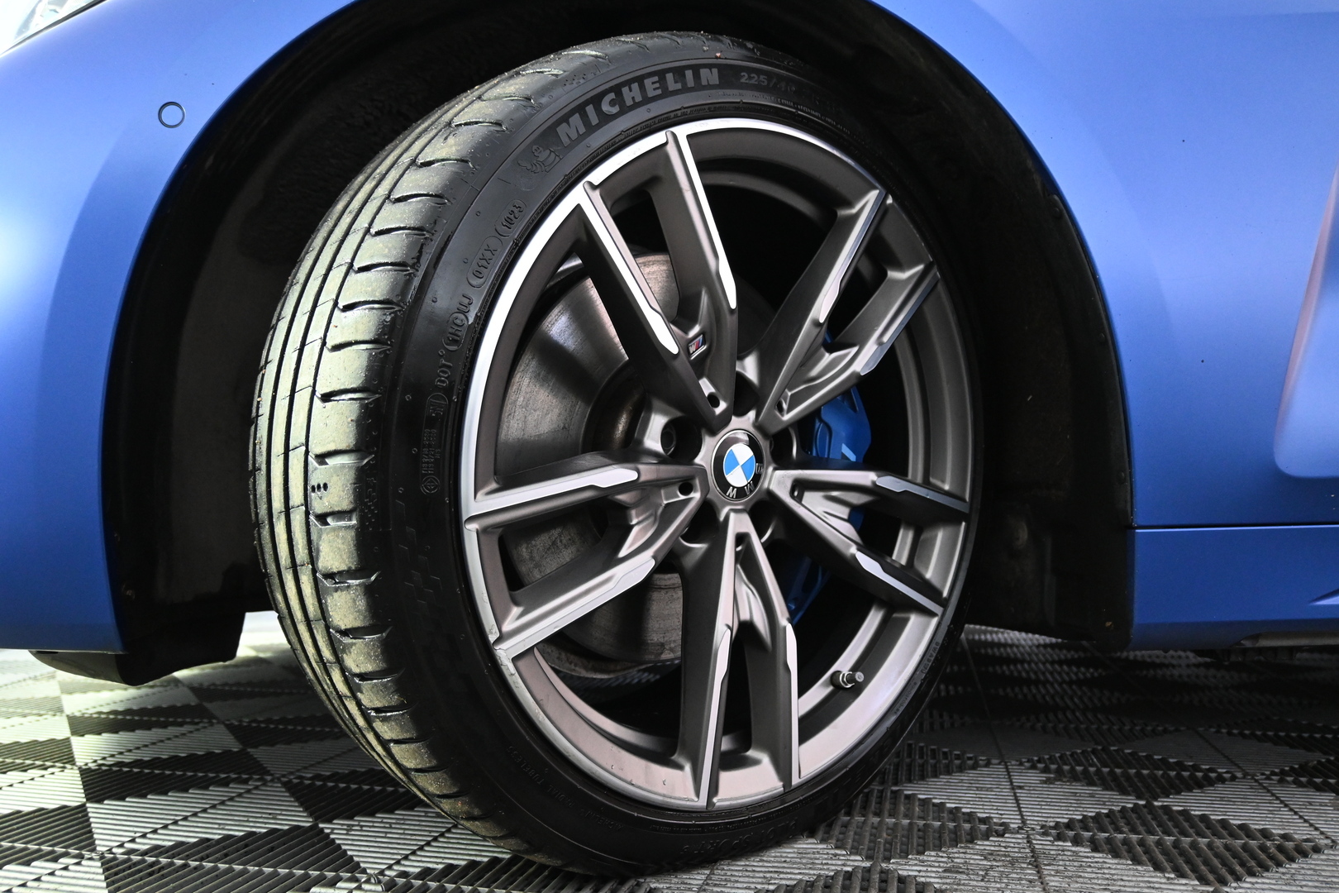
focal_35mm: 29
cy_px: 446
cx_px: 670
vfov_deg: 44.6
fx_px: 1088
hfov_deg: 63.2
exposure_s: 1/30
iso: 2500
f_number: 3.8
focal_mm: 19.5
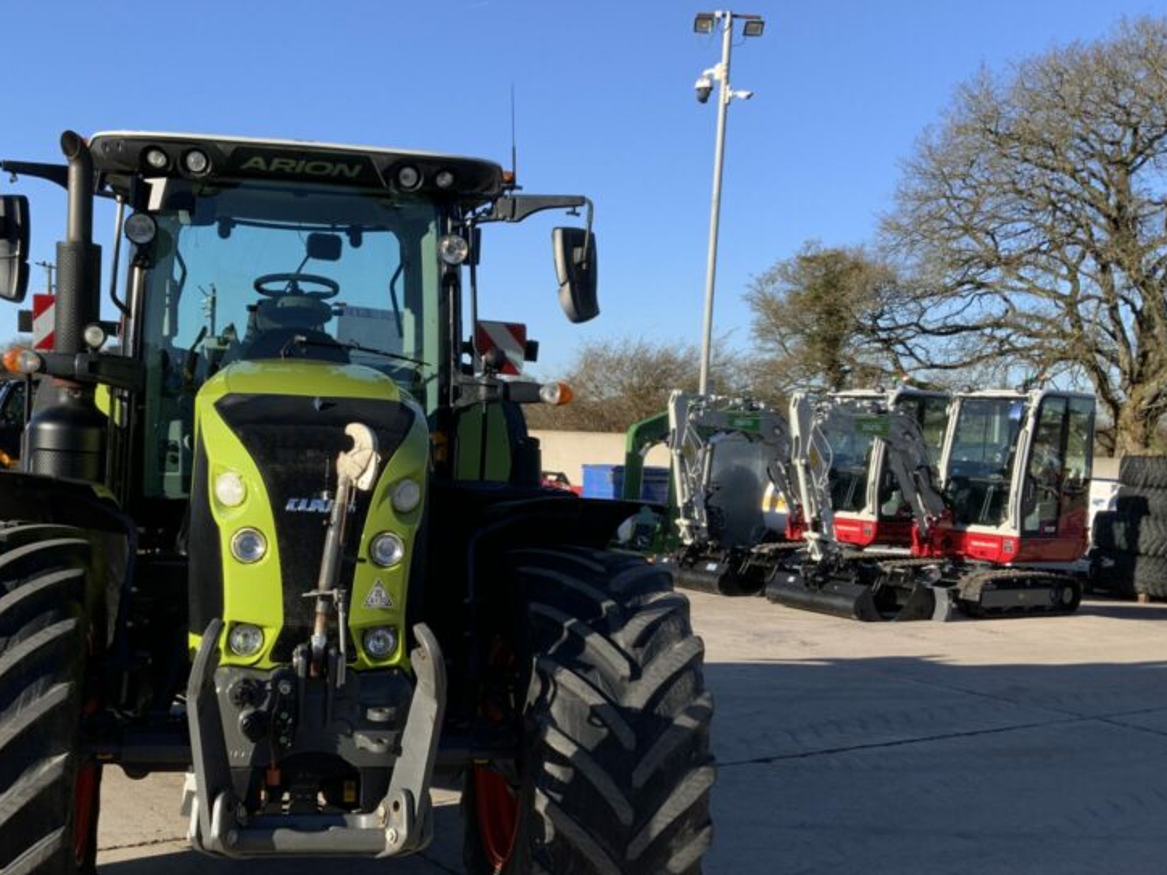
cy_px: 501
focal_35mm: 41
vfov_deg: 35.1
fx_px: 1382
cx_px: 424
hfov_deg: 45.3
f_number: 1.8
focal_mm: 3
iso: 16
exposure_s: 1/1195
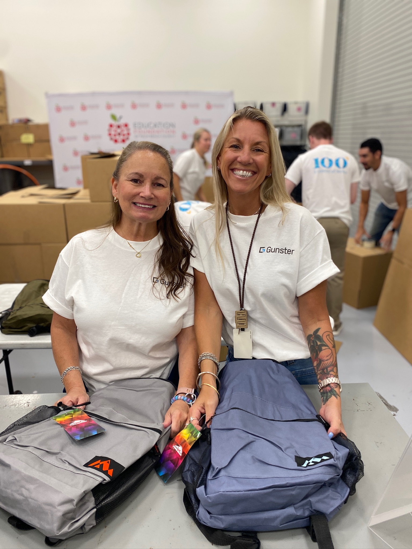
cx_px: 206
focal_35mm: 26
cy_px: 274
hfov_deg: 53.1
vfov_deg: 67.3
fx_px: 413
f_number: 1.8
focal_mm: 4.25
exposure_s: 1/120
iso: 125
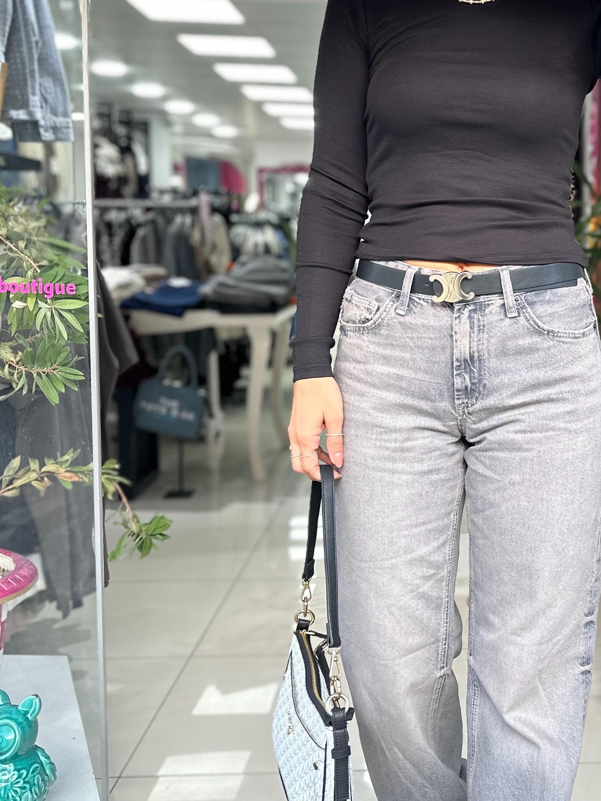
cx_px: 532
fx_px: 1019
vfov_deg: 42.9
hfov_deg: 31.4
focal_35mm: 44
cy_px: 346
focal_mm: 6.86
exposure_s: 1/122
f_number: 1.78
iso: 50
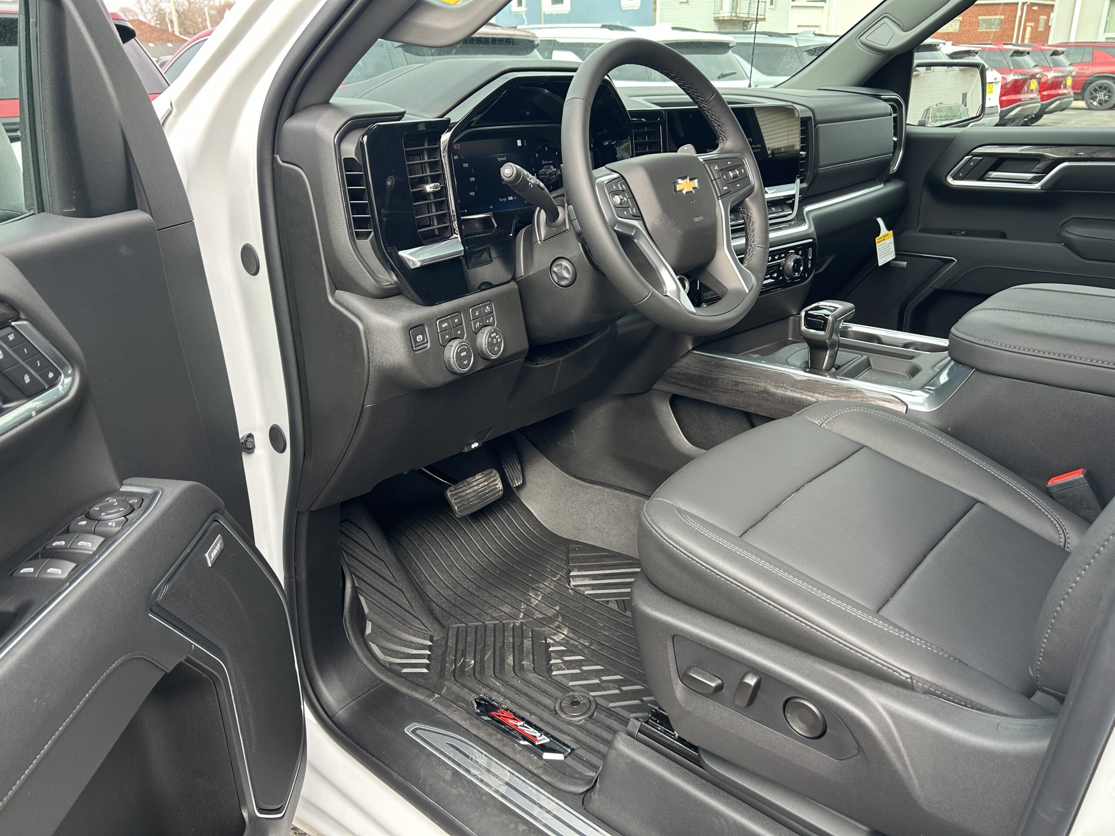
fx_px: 837
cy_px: 418
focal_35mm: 26
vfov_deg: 53.1
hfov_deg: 67.3
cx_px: 558
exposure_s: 1/223
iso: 40
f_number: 1.5
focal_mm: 5.7
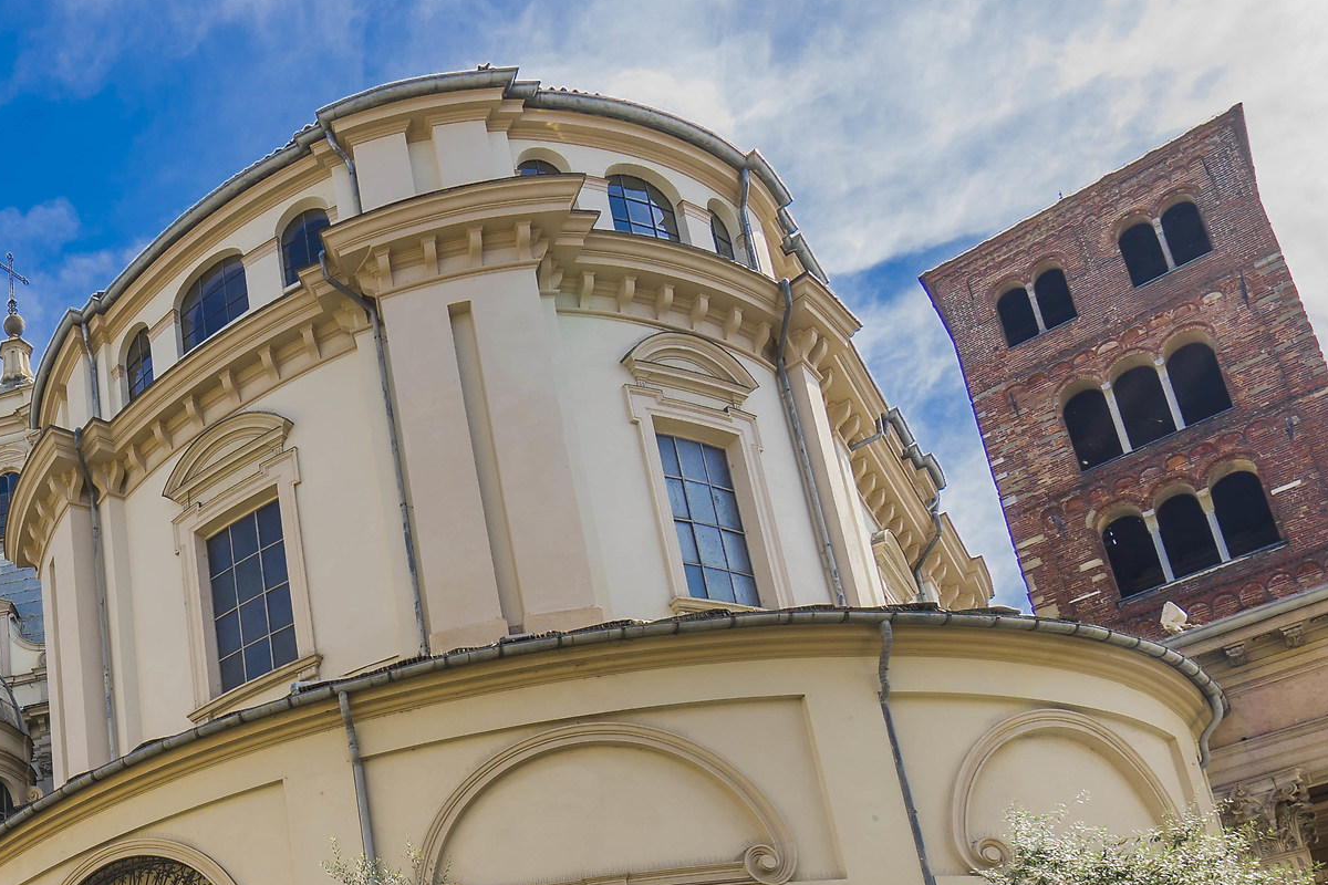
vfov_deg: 39.4
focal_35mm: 32
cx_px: 58
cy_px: 718
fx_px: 1180
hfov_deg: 49.9
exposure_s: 1/200
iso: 100
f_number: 7.1
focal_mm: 16
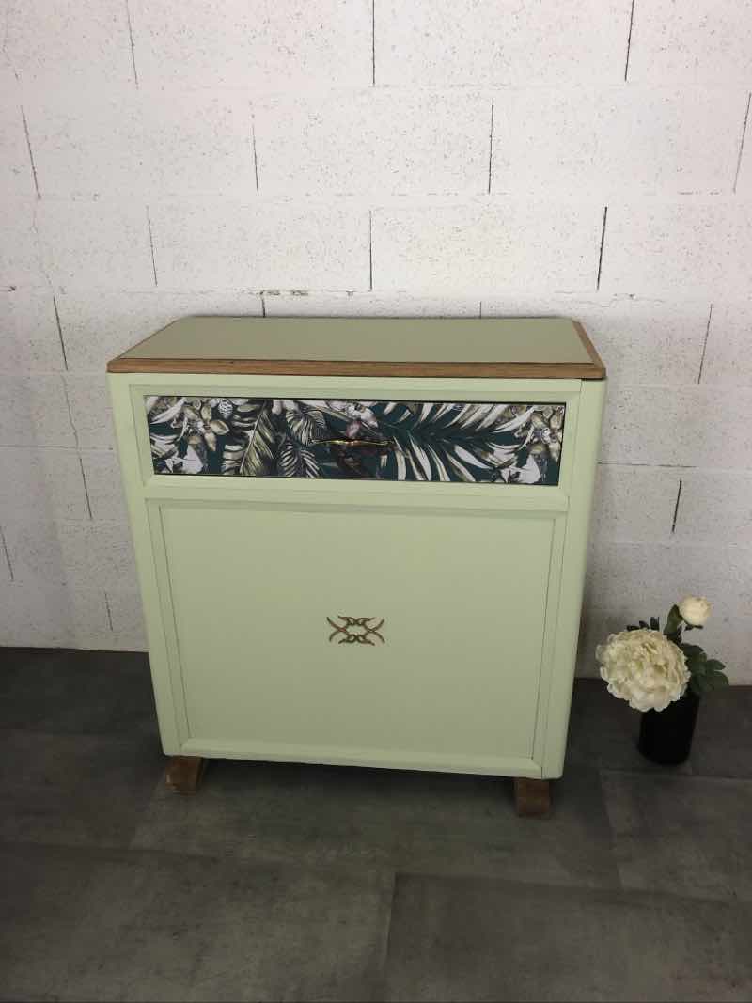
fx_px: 811
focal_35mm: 28
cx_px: 376
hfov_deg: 49.7
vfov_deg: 63.4
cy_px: 502
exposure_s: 1/25
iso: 32
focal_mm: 3.99
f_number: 1.8
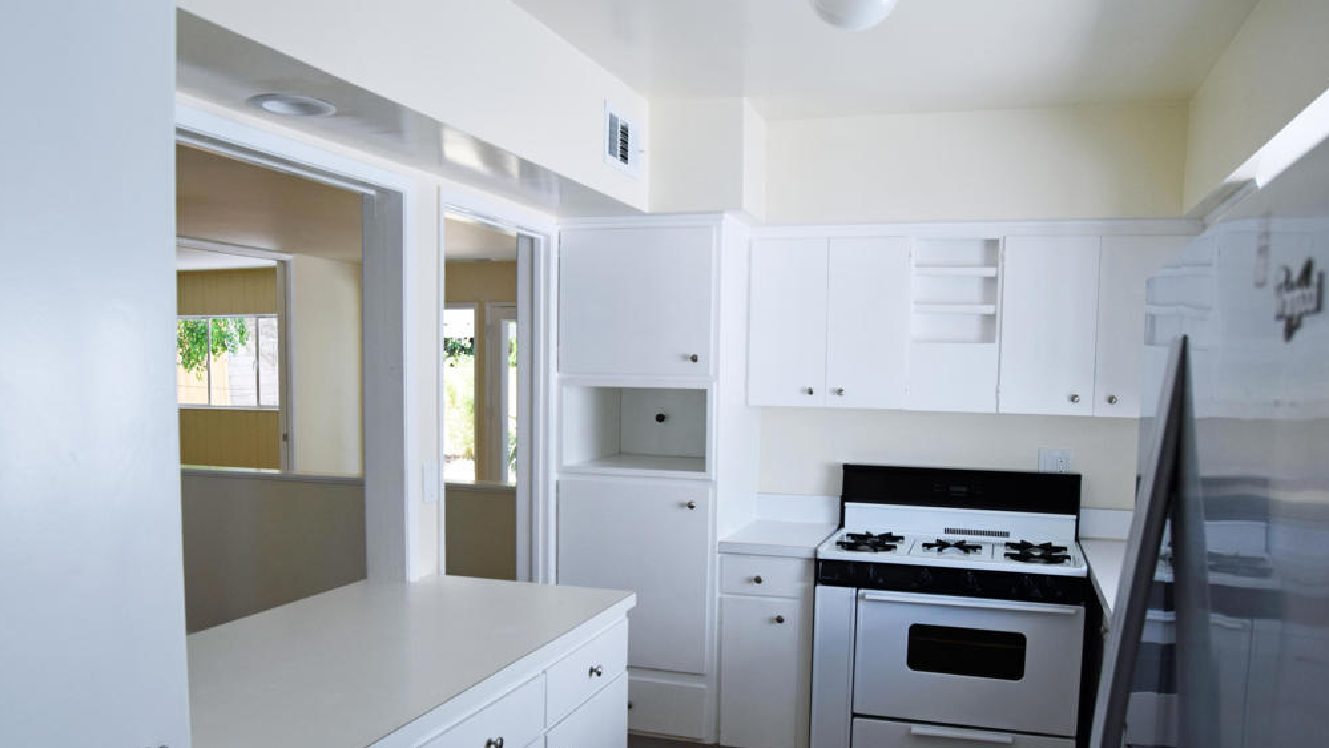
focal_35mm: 29
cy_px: 445
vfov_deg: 40.0
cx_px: 665
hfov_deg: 66.1
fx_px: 1022
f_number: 6.3
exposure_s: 1/160
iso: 400
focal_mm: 18
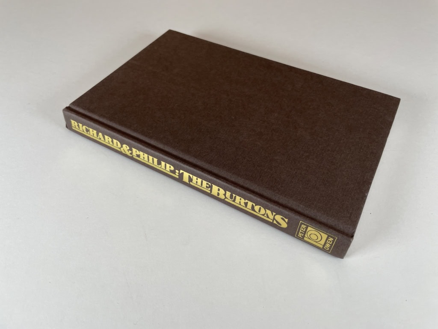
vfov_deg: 53.1
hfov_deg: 67.3
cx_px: 219
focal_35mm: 26
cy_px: 164
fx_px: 329
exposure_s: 1/100
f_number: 1.6
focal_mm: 4.2
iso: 50
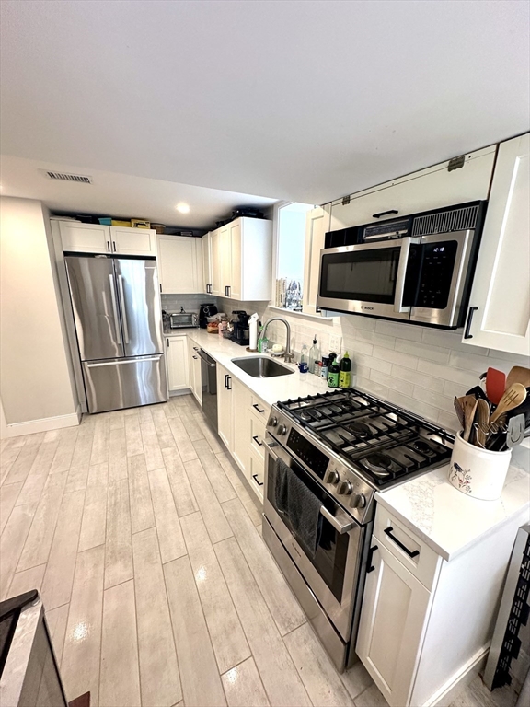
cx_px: 265
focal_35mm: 14
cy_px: 354
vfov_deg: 102.1
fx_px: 286
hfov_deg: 85.7
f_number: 2.2
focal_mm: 2.22
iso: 200
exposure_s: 1/120
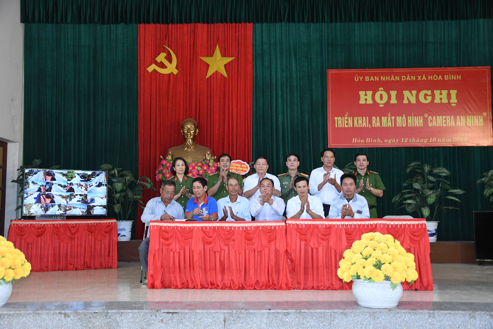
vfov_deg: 31.9
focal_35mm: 42
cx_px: 246
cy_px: 164
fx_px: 575
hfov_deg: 46.4
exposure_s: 1/200
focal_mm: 28
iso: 1600
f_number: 4
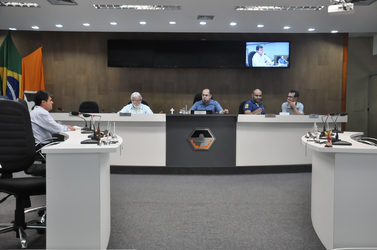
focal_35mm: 39
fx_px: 408
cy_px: 125
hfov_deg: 49.6
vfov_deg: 34.1
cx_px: 188
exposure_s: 1/125
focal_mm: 26
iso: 2000
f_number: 5.6
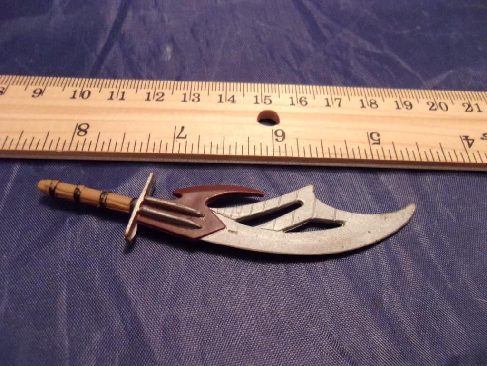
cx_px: 244
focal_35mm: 27
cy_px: 183
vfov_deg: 51.4
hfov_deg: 65.3
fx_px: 380
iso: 394
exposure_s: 1/34
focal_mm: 4.9
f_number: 3
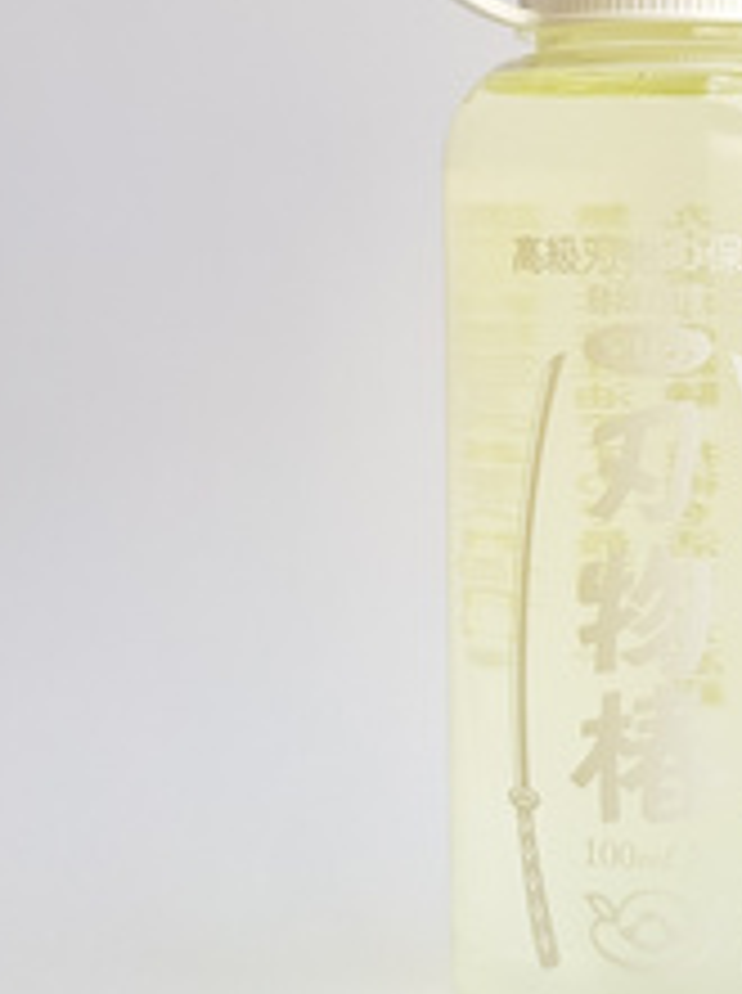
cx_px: 704
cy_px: 252
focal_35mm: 53
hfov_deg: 26.3
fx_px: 1519
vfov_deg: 35.4
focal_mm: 4.3
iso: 50
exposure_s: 1/100
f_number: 1.7
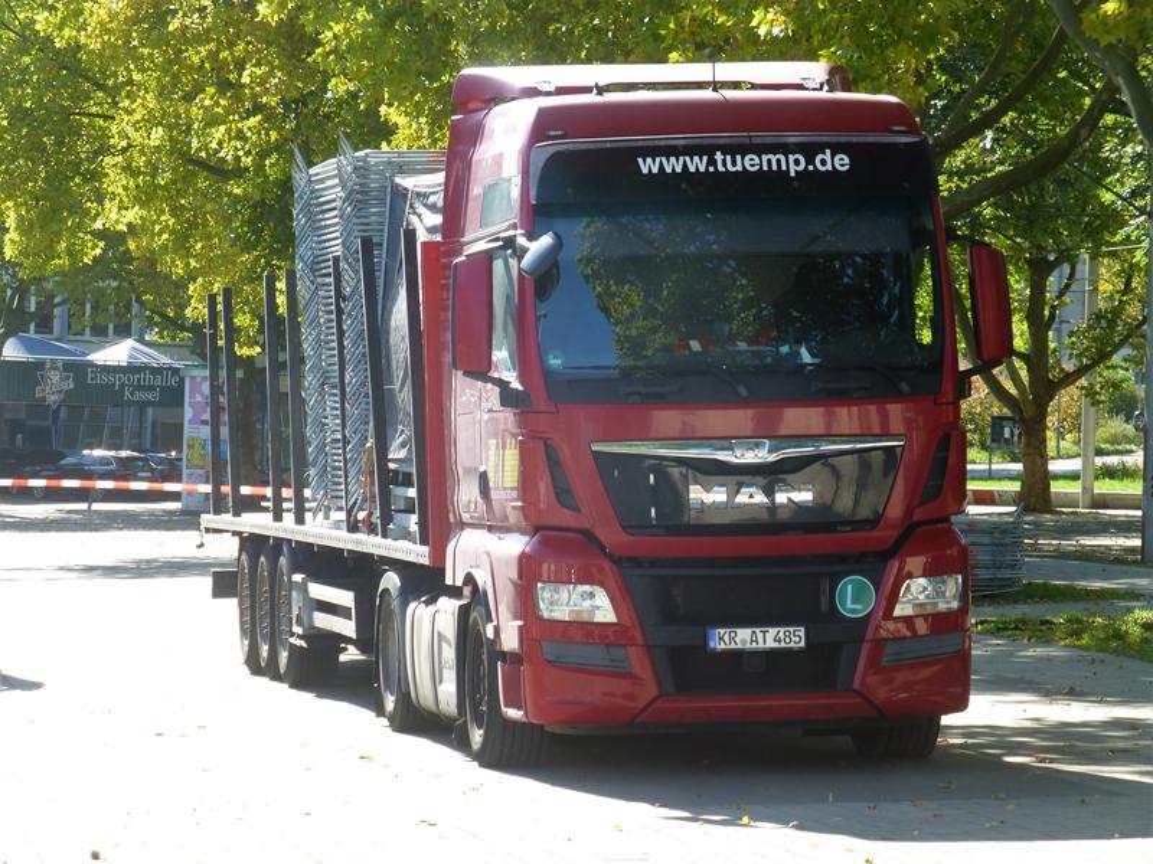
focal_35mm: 145
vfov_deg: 10.2
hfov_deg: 13.6
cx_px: 576
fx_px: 4830
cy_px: 432
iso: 100
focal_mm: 25.9
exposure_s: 1/125
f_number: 5.4
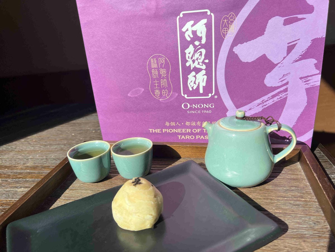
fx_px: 252
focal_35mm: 26
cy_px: 126
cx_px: 168
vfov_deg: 53.1
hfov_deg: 67.3
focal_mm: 5.7
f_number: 1.5
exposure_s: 1/1468
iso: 50
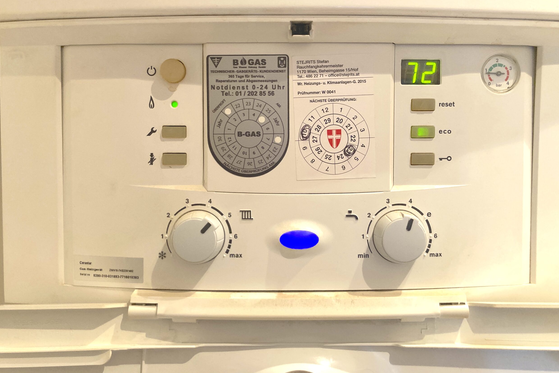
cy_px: 163
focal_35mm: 30
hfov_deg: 61.9
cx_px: 285
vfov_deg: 43.5
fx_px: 466
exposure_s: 1/33
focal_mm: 3.99
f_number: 1.8
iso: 250
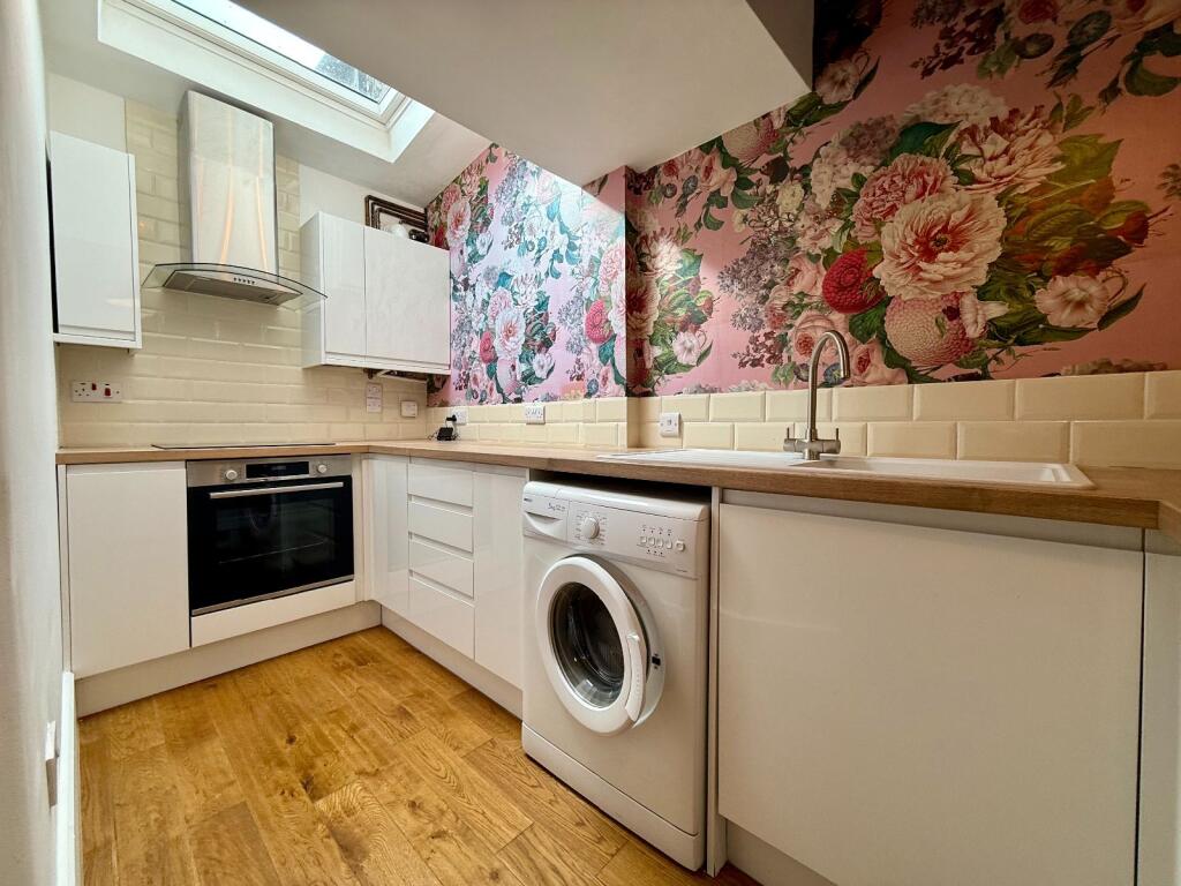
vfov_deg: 85.7
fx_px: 478
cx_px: 590
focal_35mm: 14
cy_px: 443
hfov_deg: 102.1
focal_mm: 2.22
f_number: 2.2
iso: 50
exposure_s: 1/100
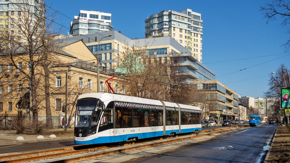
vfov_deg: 29.7
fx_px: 308
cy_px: 73
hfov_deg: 50.5
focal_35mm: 40
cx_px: 145
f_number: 5.6
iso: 80
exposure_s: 1/500
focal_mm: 14.23
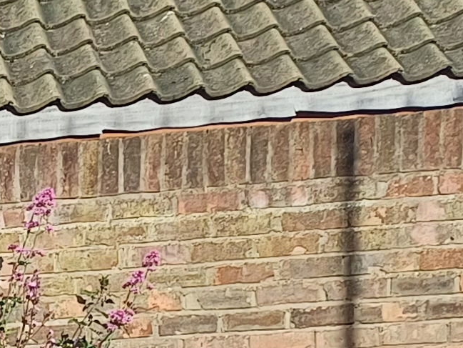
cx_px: -586
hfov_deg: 11.1
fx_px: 2060
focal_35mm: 154
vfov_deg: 9.1
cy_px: 688
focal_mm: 4.65
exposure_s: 1/1095
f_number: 1.8
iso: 50
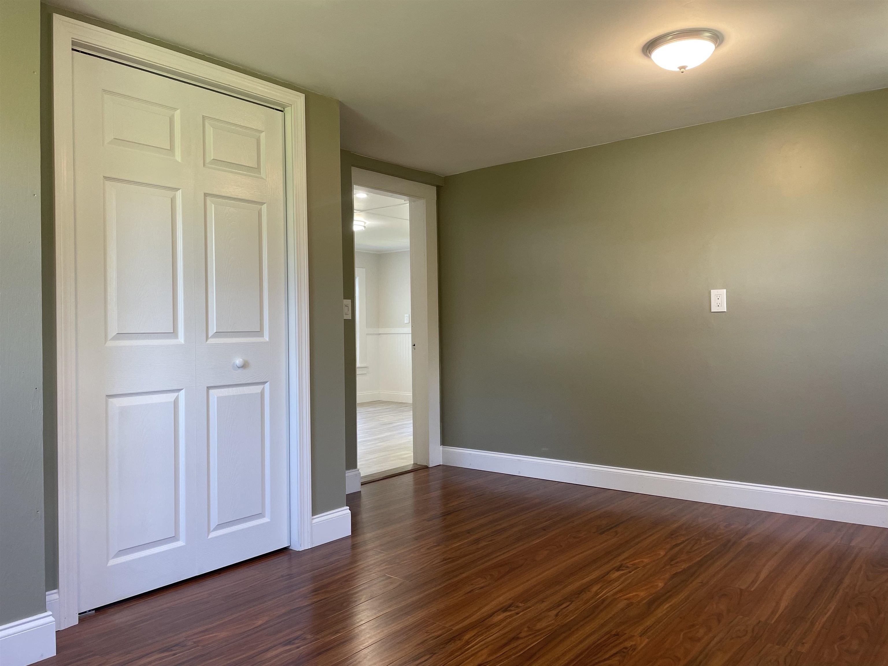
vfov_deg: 53.1
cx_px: 444
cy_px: 333
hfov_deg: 67.3
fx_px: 667
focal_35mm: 26
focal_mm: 4.2
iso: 64
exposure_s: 1/60
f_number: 1.6
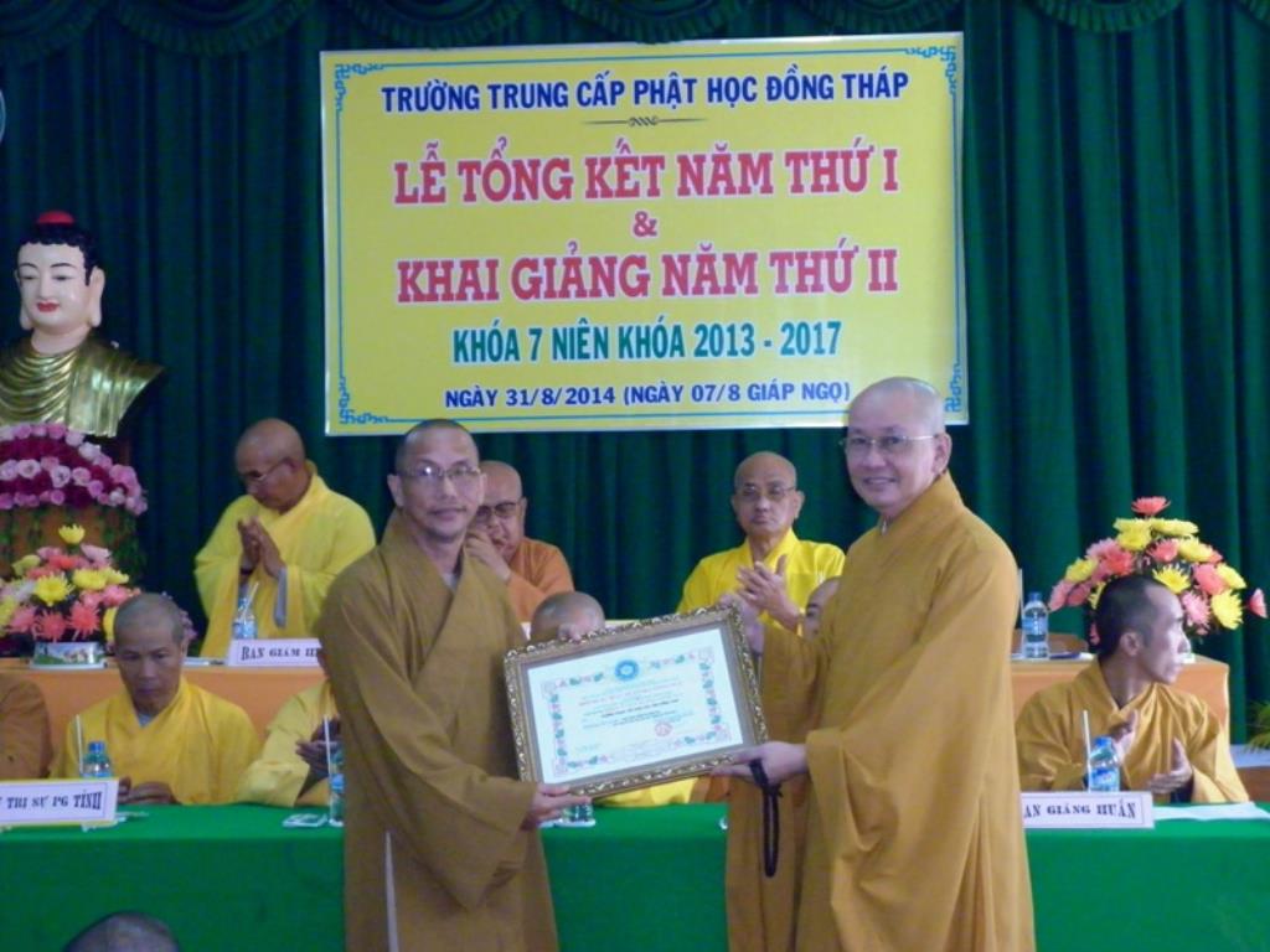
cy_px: 476
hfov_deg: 26.0
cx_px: 635
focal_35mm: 75
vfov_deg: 19.6
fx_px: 2752
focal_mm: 13.4
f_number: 5
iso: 640
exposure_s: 1/80
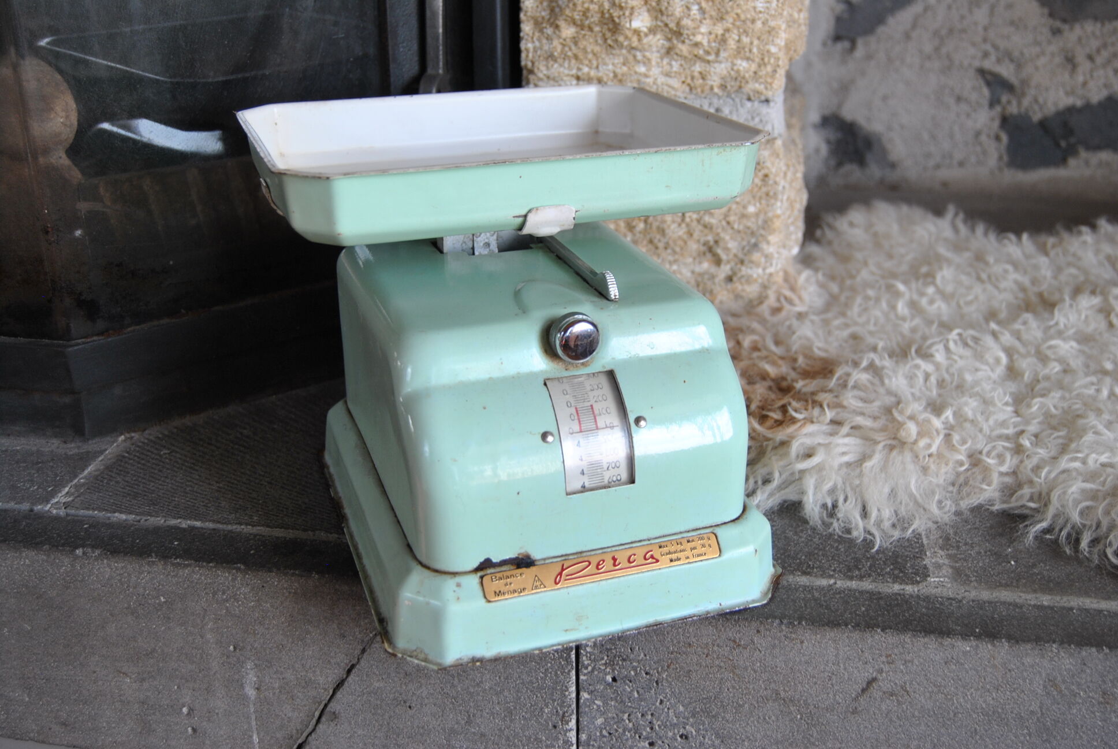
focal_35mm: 39
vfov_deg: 34.3
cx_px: 559
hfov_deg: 49.5
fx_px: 1213
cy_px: 374
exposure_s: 1/50
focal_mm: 26
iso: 200
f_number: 4
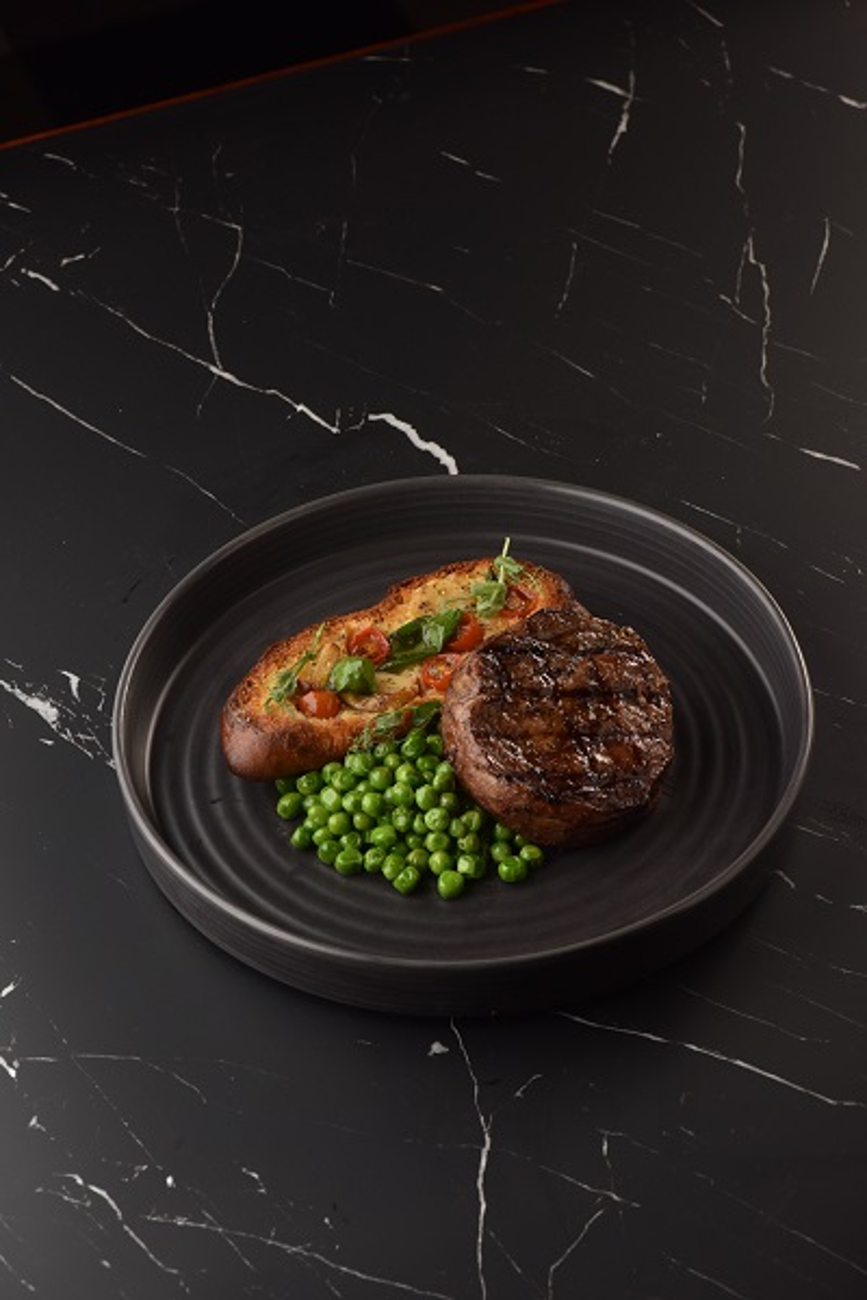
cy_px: 650
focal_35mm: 100
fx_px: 3612
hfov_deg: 13.7
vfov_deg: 20.4
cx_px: 434
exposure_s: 1/80
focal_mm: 100
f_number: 13
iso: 400
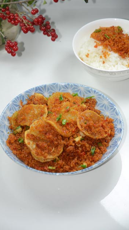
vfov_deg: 16.0
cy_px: 115
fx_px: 817
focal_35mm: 135
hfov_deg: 9.0
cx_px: 58
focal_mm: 85
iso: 100
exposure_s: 1/60
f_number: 5.6
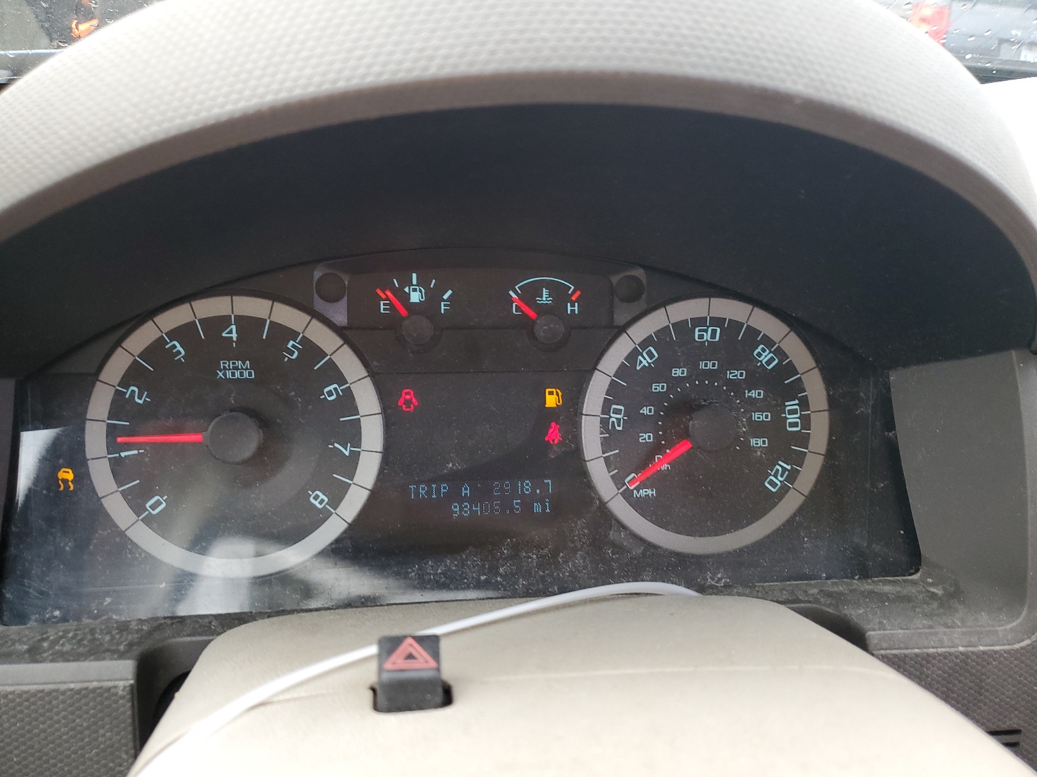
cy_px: 388
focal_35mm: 26
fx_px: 779
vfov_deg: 53.1
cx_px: 518
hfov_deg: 67.3
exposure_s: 1/120
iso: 82
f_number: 1.5
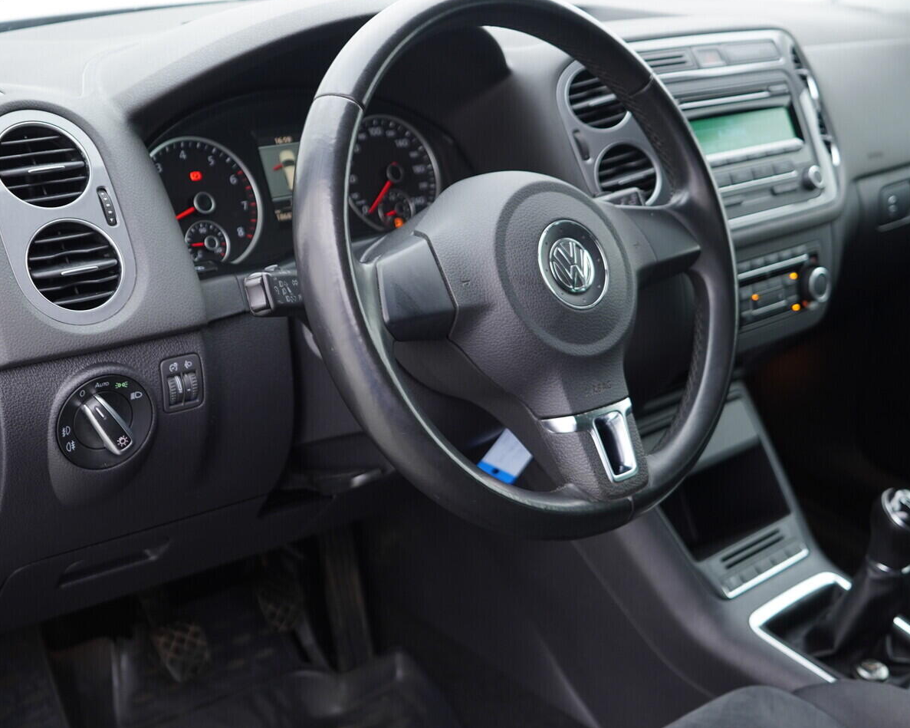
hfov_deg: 44.8
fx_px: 1104
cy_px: 364
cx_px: 427
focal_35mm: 41
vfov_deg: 36.5
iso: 250
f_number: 2.8
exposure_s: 1/40
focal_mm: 24
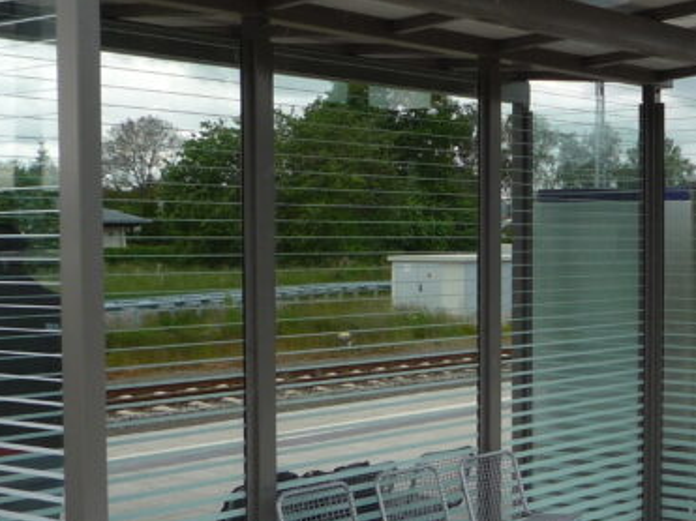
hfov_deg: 27.9
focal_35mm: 69
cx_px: 499
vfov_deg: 21.3
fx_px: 1387
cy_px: 324
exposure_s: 1/640
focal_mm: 4.4
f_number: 3.2
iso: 100
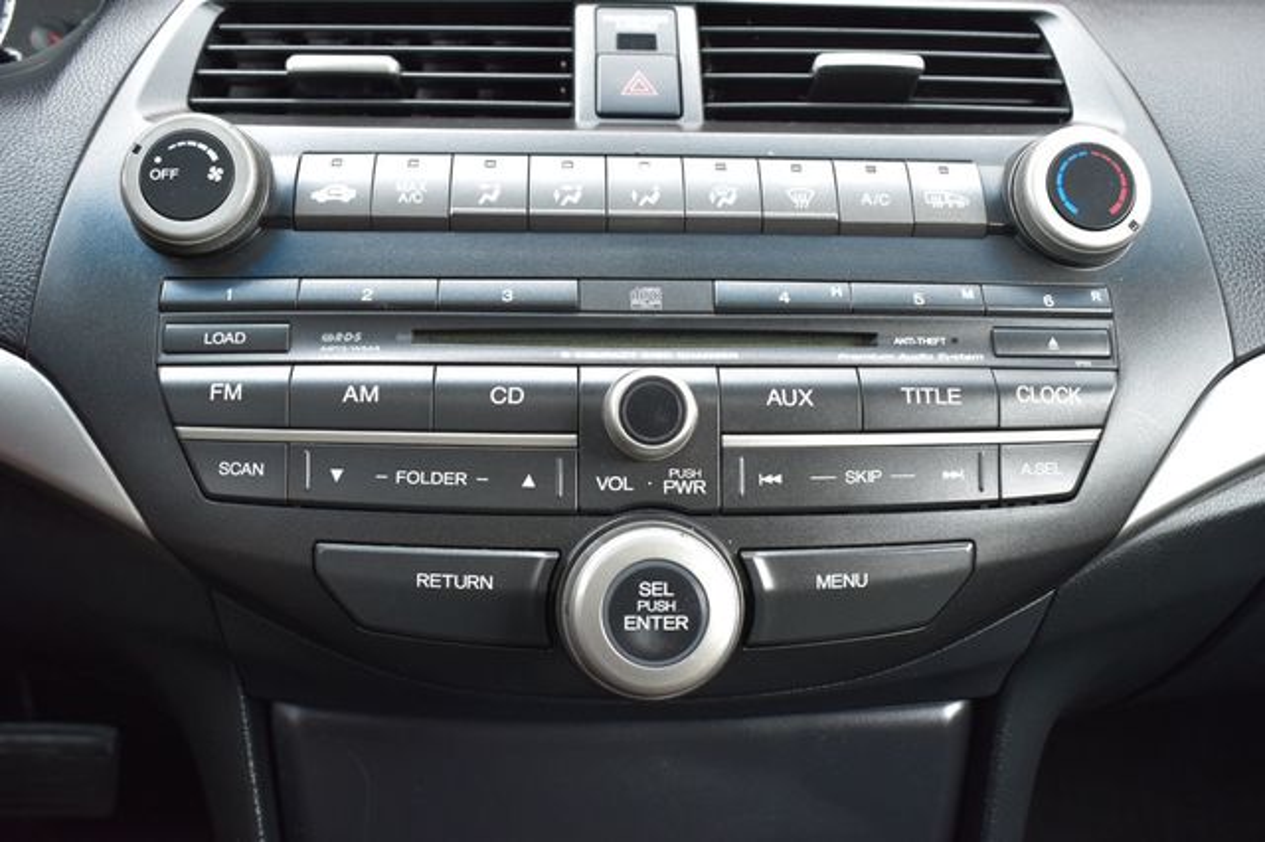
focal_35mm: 36
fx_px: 1264
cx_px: 632
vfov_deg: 36.8
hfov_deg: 53.2
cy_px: 421
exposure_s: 1/20
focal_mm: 24
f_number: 6.3
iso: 400
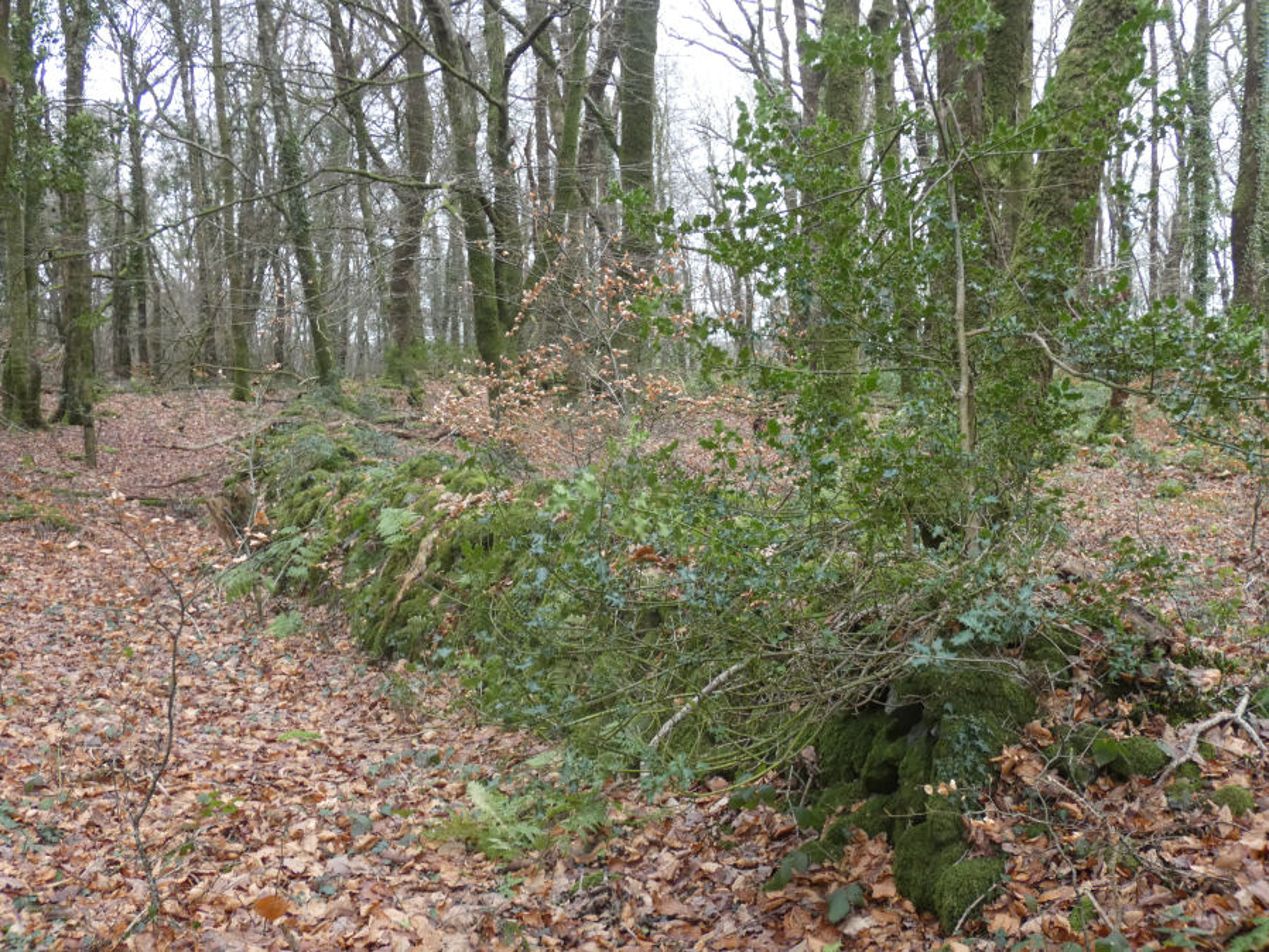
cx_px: 634
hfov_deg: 45.8
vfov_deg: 35.2
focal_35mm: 41
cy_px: 476
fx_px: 1503
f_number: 3.6
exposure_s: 1/80
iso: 320
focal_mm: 7.3
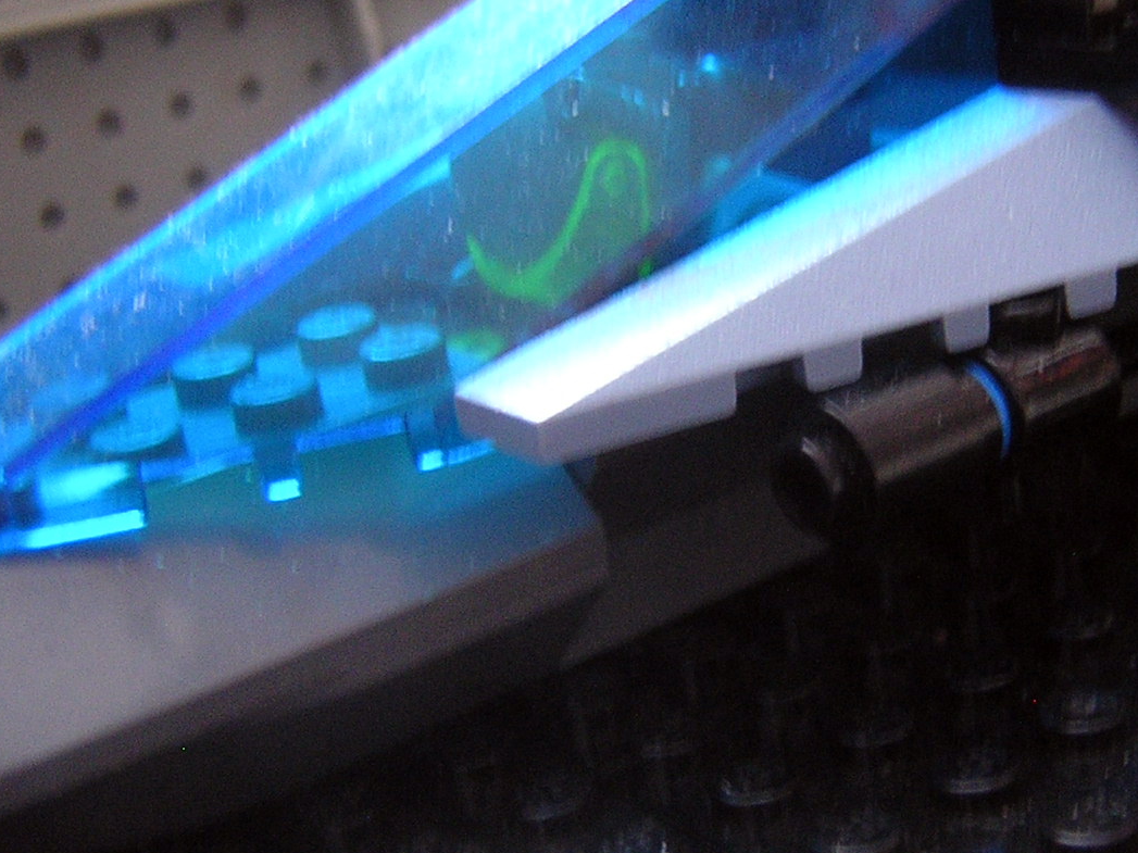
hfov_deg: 34.6
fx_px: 1808
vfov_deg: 26.5
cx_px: 752
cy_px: 322
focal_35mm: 55
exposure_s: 1/3.4
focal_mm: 4.7
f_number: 2.6
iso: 359
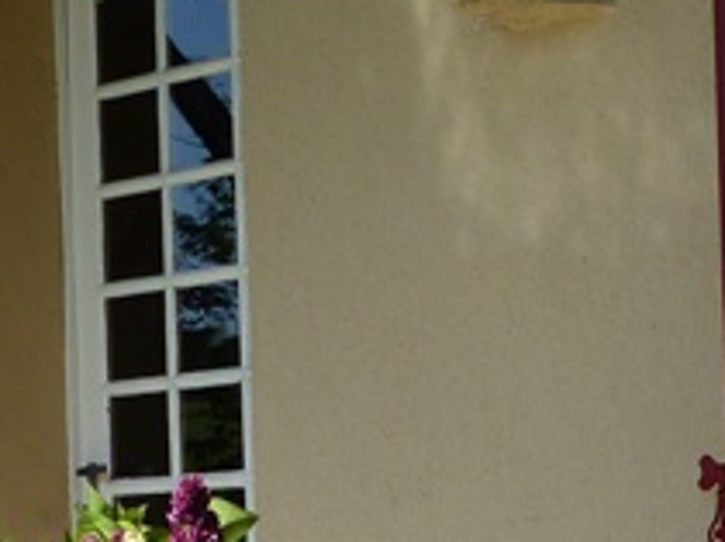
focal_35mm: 122
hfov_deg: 16.1
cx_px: 252
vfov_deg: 11.8
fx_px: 2552
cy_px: 666
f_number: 4
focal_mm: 4.5
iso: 100
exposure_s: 1/500
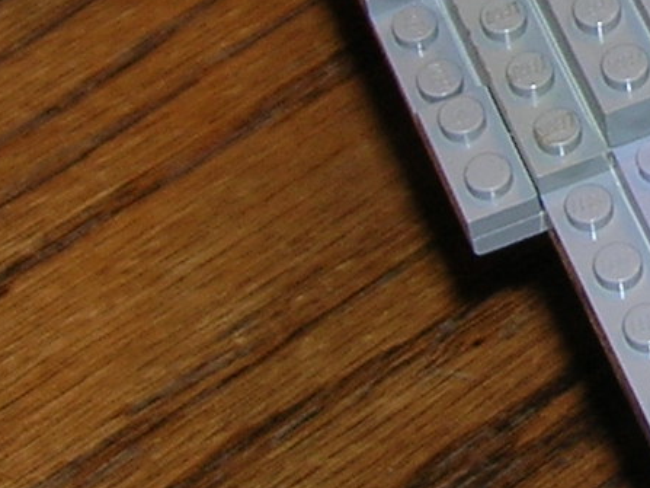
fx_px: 3266
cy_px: -111
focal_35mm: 174
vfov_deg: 8.4
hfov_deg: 10.9
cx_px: 1028
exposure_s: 1/60.1
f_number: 2.9
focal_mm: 5.7
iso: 50
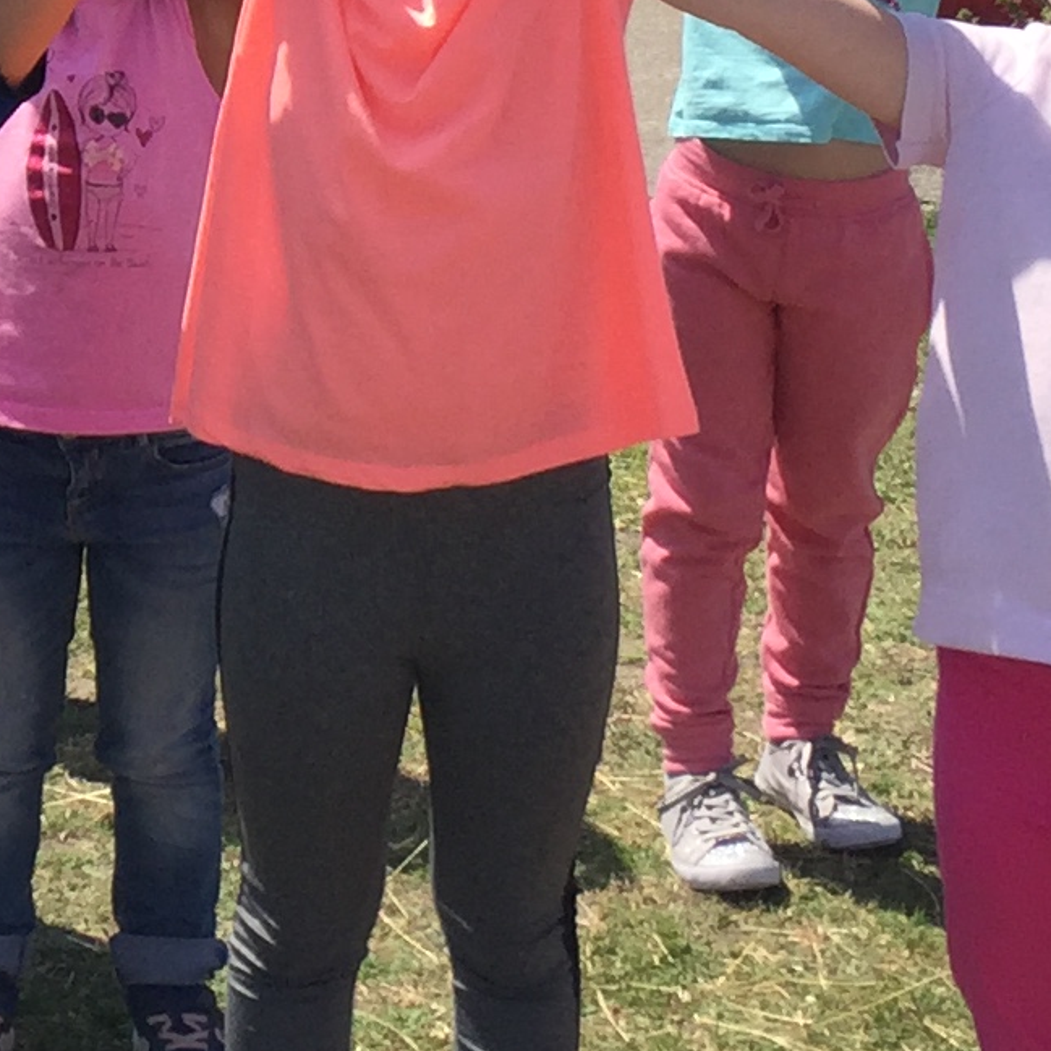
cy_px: 6
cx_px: -439
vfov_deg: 13.3
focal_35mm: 129
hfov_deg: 12.9
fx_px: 4431
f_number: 2.2
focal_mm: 4.15
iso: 32
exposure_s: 1/1883
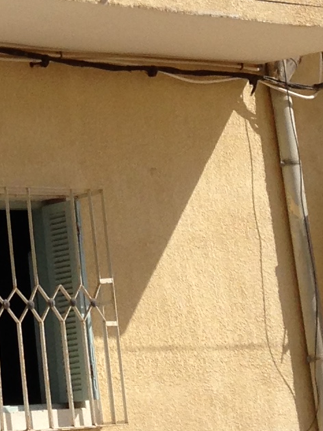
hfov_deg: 8.6
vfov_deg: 11.0
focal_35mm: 171
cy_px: -292
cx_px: -82
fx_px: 2129
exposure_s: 1/3195
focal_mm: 4.12
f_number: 2.4
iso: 50
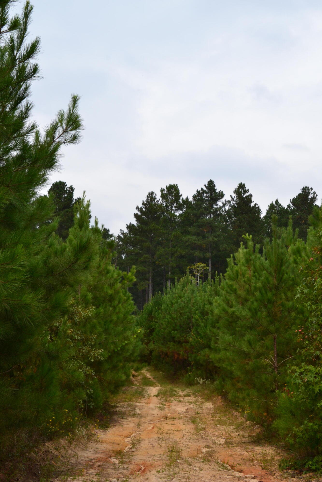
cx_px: 161
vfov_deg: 37.9
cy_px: 241
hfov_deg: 25.7
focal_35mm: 52
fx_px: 704
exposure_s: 1/320
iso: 400
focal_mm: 35
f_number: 11
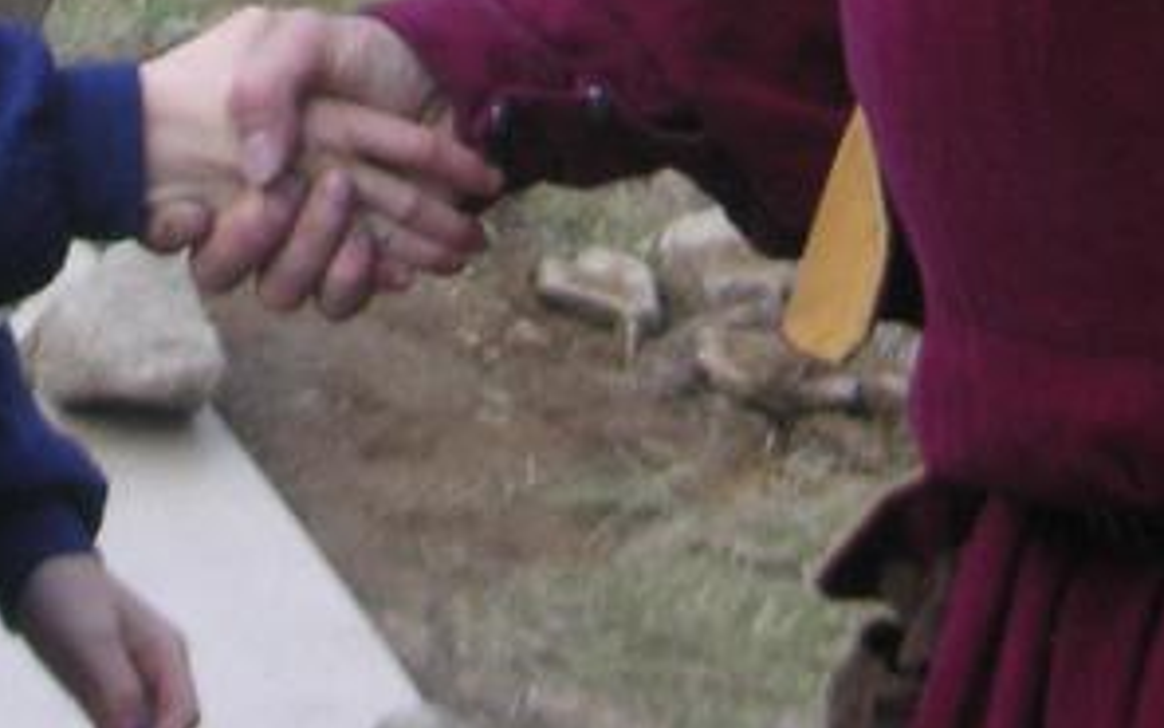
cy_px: -641
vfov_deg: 7.9
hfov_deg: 13.1
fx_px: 5044
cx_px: 326
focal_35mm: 159
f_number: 2.8
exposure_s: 1/60
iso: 50
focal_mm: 6.1
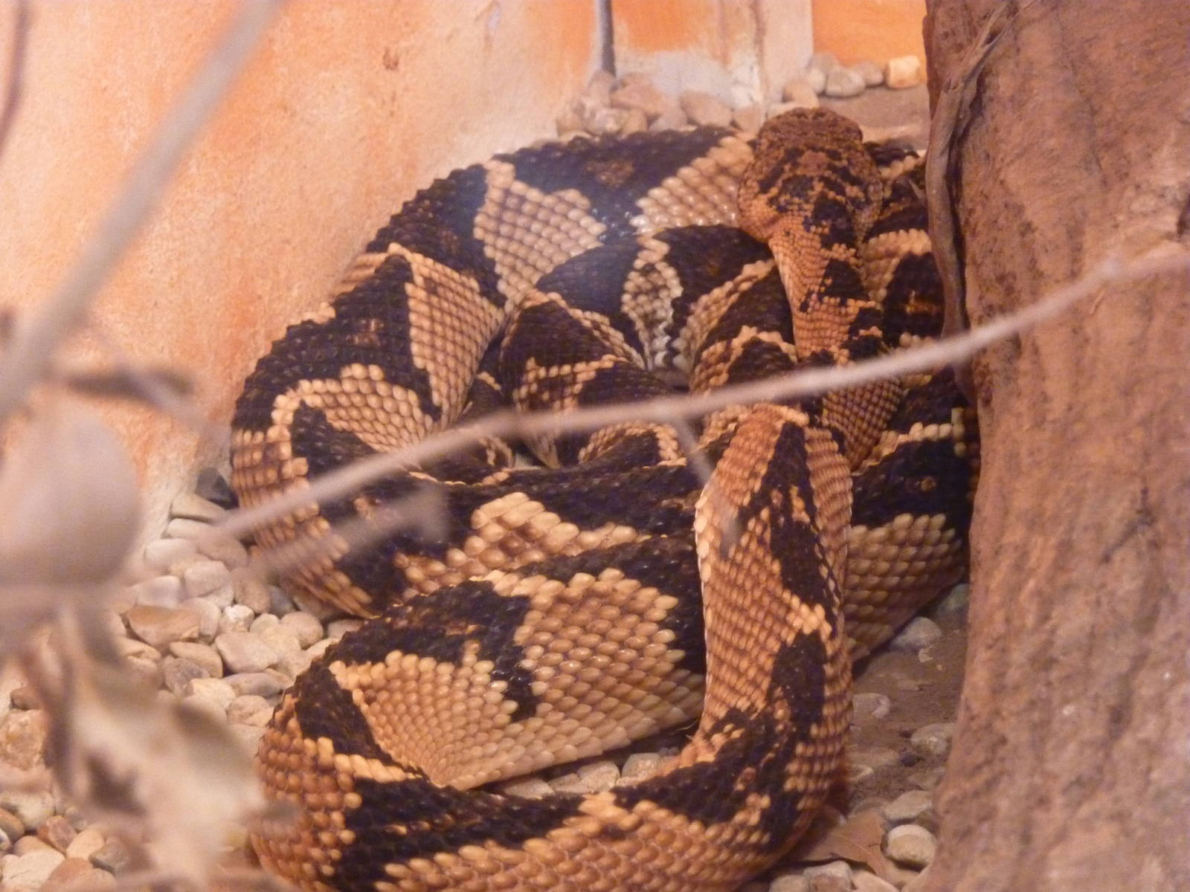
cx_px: 595
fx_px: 5810
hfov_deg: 11.7
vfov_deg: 8.8
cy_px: 446
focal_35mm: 169
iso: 800
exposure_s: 1/8
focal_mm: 27.8
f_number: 4.5
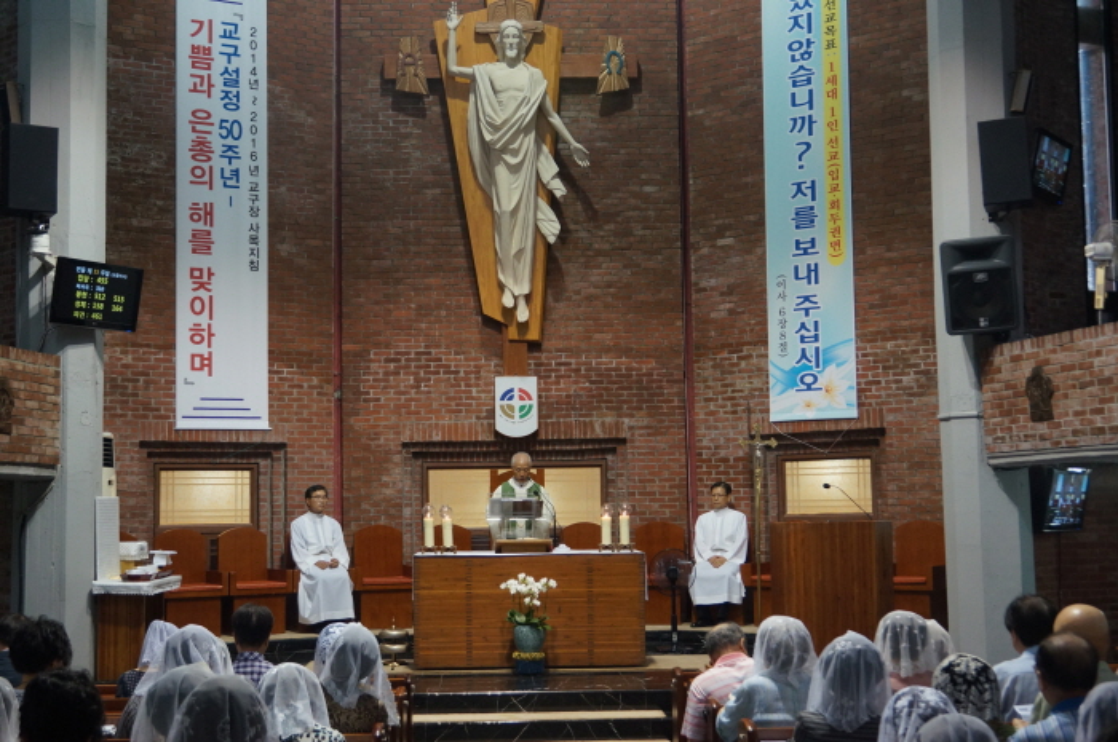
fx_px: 1520
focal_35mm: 49
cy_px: 371
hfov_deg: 40.4
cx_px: 559
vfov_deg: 27.5
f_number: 4.5
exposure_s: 1/60
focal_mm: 33
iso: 1000
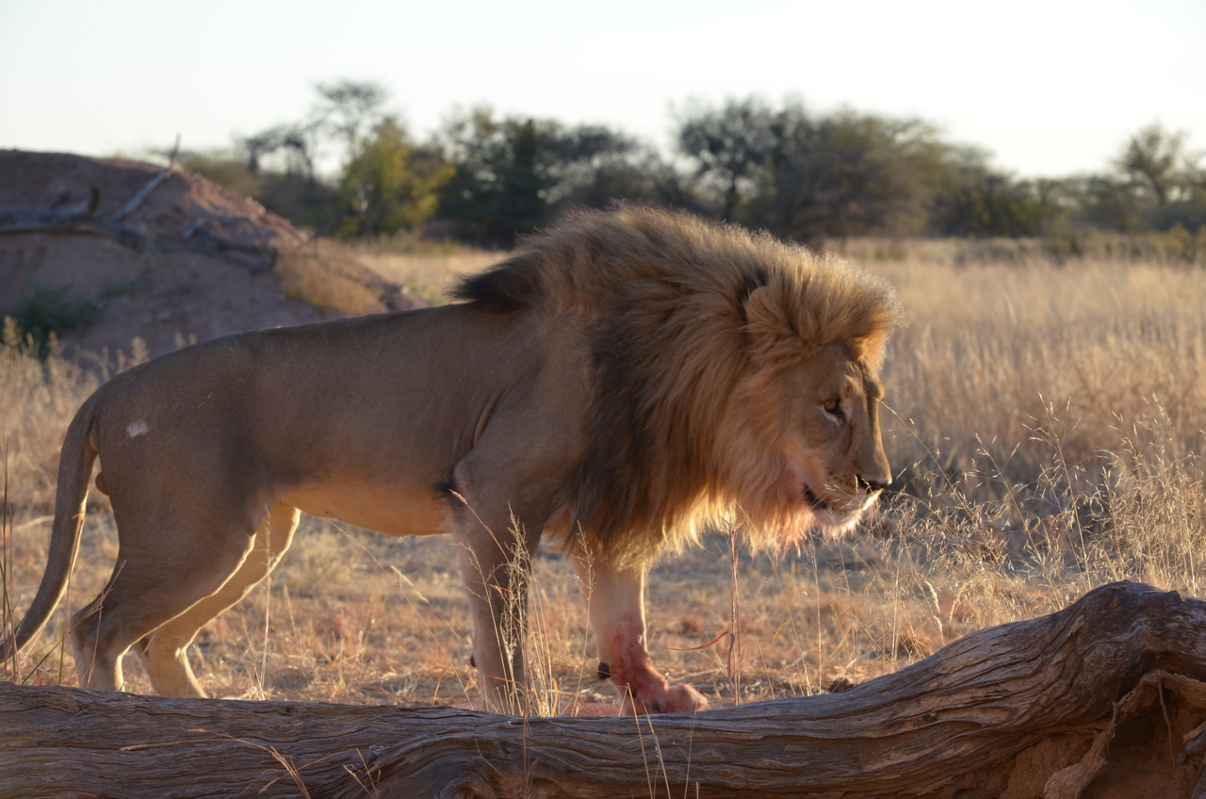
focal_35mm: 153
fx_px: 5115
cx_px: 603
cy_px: 400
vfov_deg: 8.9
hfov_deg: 13.4
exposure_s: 1/200
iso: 200
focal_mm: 102
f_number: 7.1
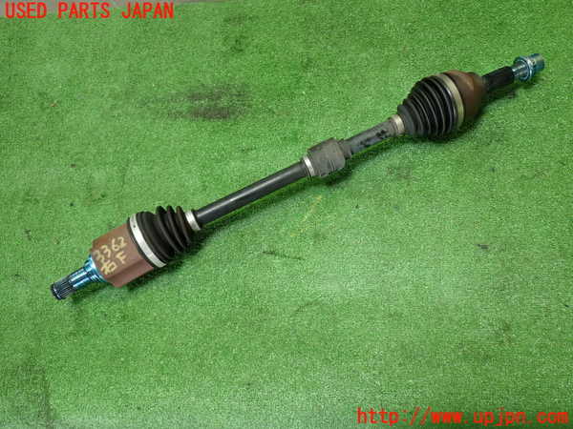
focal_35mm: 30
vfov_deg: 46.8
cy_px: 214
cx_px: 286
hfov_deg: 60.0
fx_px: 497
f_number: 2.3
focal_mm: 5.4
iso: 250
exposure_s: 1/30
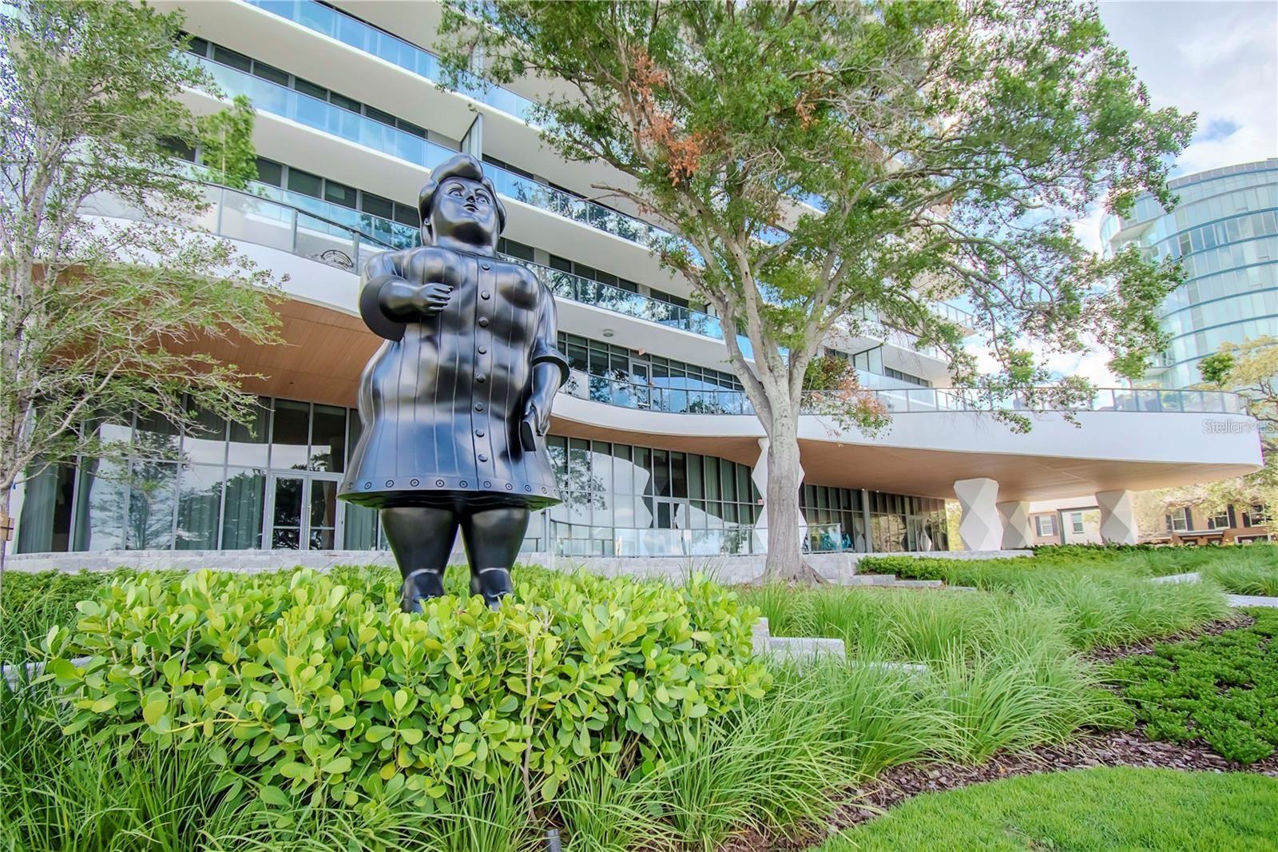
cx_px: 639
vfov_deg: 77.3
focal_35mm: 15
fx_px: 532
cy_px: 426
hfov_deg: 100.4
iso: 640
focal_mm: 10
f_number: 4.5
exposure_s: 1/1250
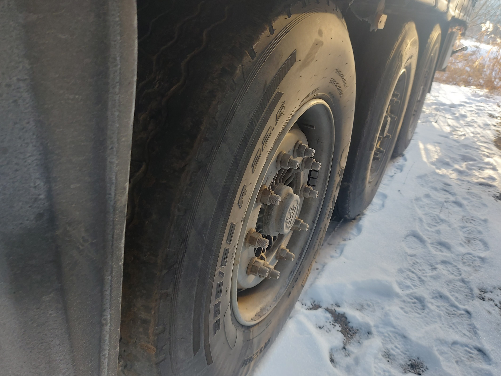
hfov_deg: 67.3
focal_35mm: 26
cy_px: 200
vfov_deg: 53.0
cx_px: 253
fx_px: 376
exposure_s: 1/50
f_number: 1.8
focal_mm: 5.23
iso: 80
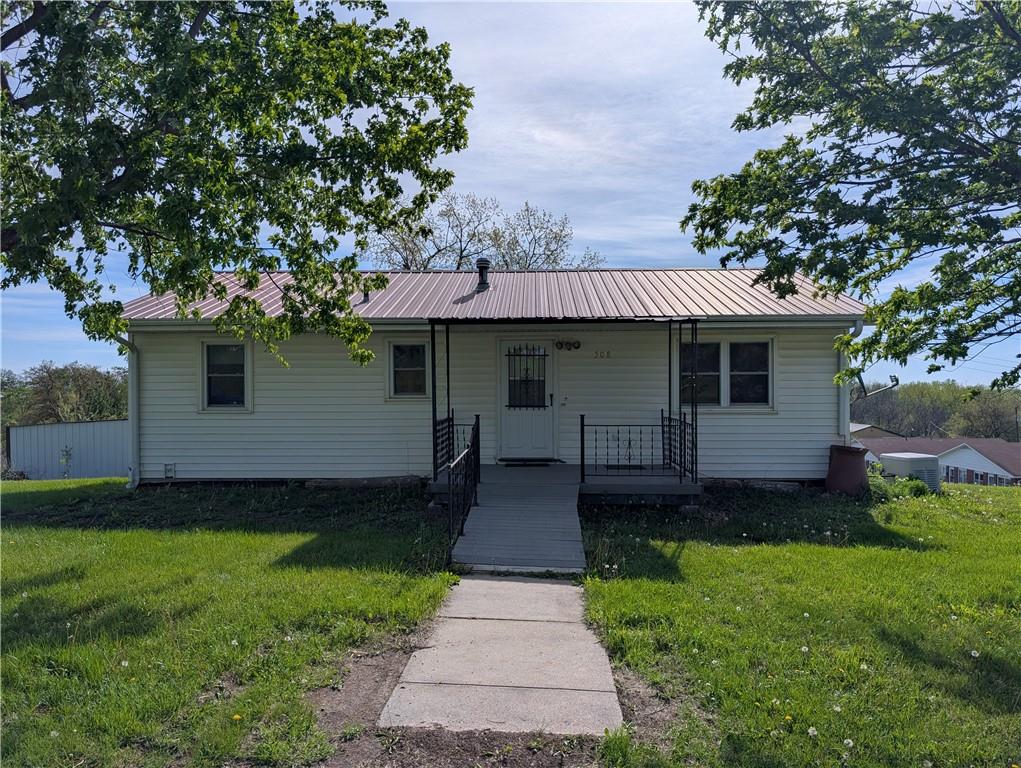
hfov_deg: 71.5
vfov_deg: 56.9
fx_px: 709
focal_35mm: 24
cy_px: 384
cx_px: 510
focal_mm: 6.9
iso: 21
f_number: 1.68
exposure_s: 1/2604
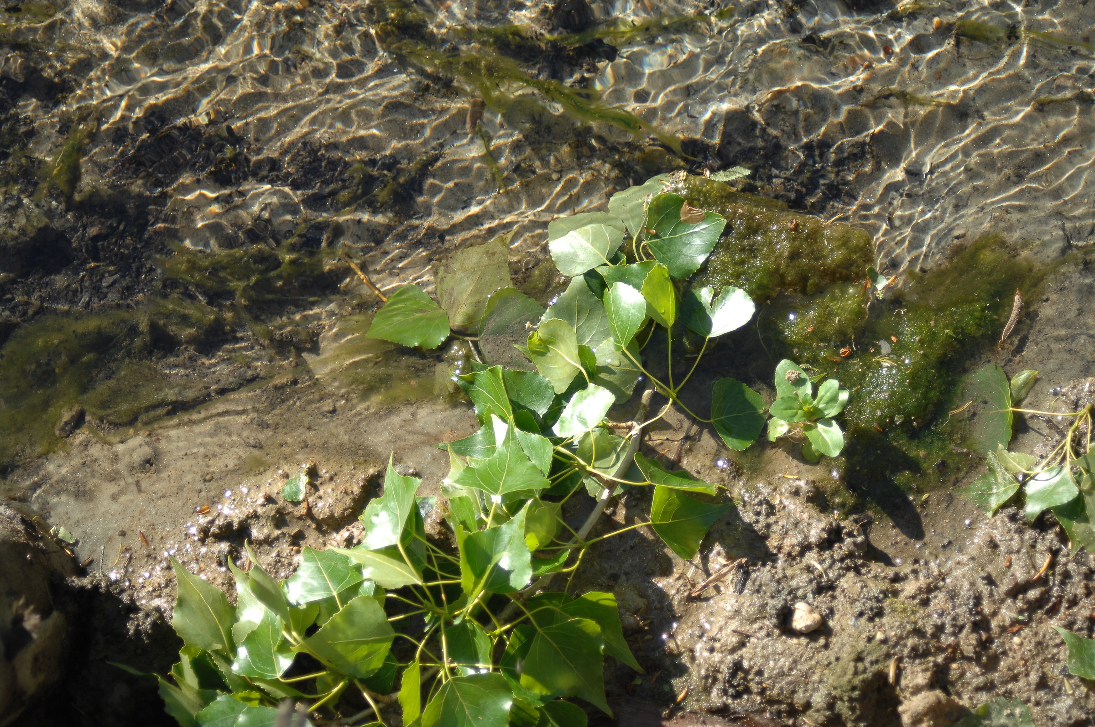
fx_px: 3190
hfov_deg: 19.5
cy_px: 364
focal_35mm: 105
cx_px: 548
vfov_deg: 13.0
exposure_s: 1/200
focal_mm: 70
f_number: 4.5
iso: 100
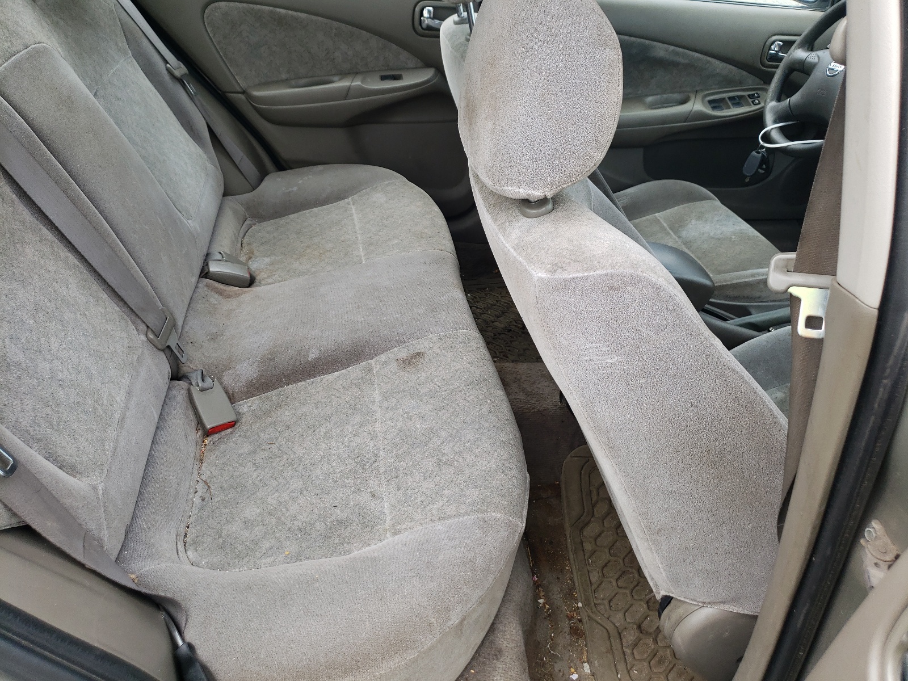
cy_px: 340
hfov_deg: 67.3
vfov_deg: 53.1
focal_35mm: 26
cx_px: 454
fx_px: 682
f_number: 1.5
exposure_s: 1/345
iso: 50
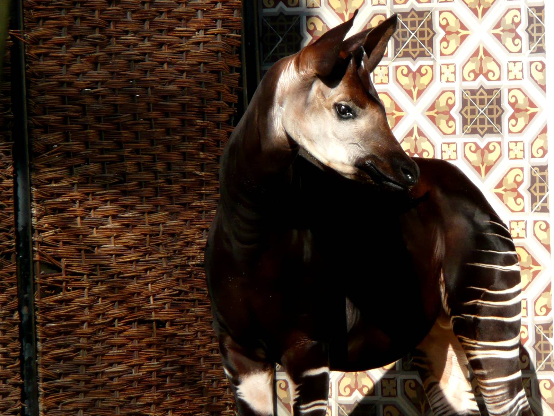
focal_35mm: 280
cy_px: 208
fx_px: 4482
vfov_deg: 5.3
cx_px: 277
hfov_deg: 7.1
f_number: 4.9
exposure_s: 1/320
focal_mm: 46
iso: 100
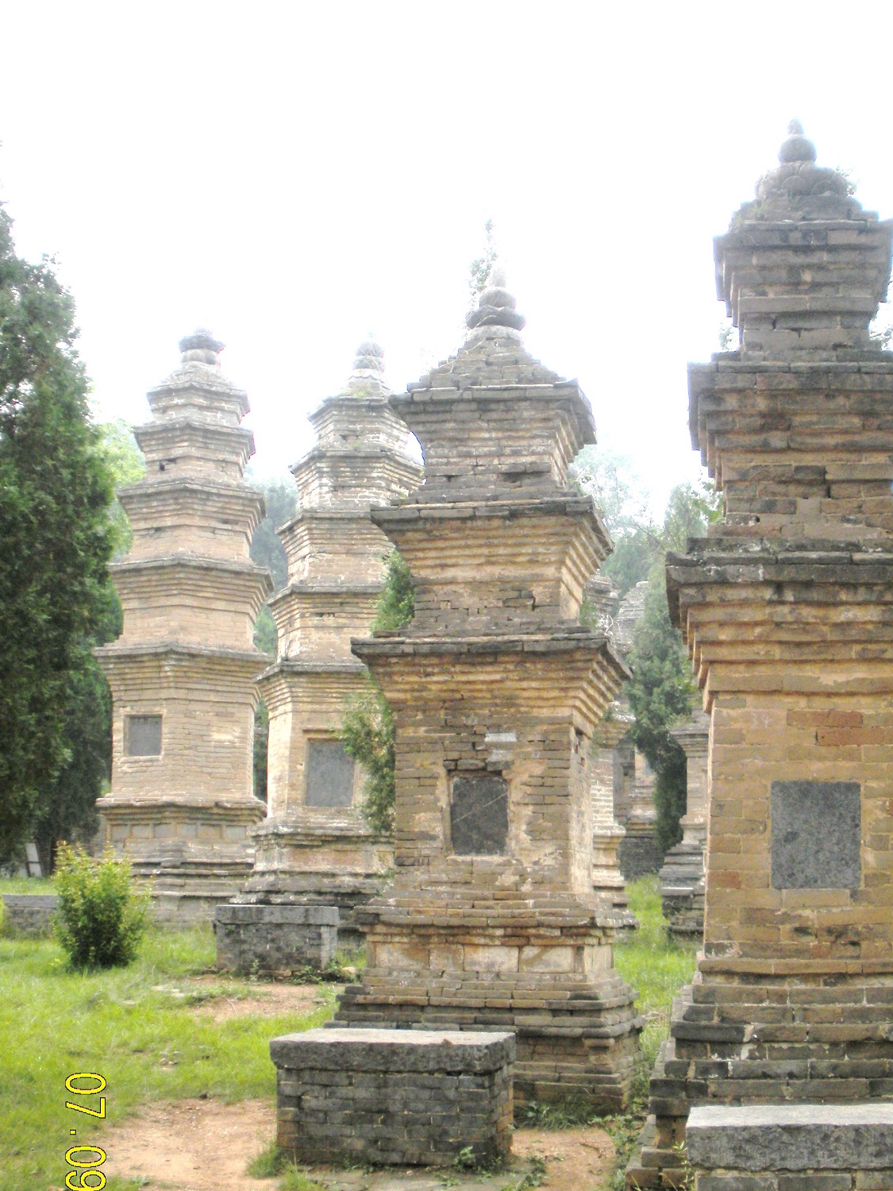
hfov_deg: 30.1
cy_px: 618
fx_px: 1651
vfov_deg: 39.7
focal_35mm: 48
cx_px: 556
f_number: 3.5
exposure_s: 1/450
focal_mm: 6.3
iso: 64
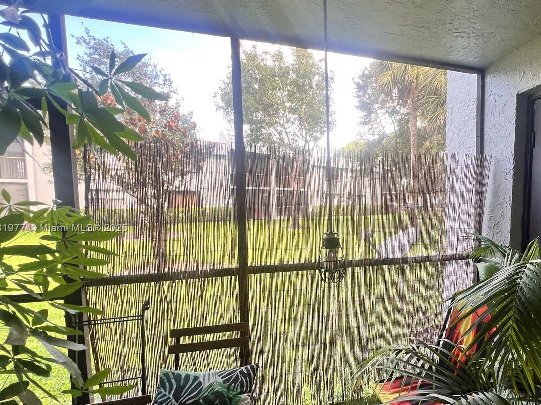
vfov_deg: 68.4
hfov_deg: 81.6
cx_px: 365
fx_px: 297
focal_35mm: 19
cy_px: 229
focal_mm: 1.57
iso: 64
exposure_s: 1/99
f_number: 1.8
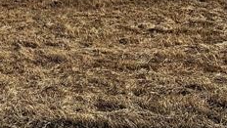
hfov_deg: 23.9
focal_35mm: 78
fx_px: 470
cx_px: -68
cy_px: -34
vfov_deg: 14.9
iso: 50
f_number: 1.6
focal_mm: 5.1
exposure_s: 1/5556
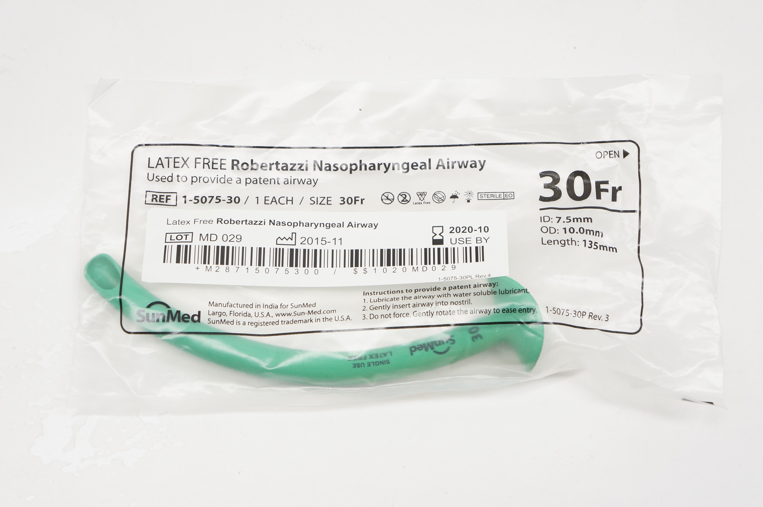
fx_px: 1270
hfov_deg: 33.4
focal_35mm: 60
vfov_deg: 22.6
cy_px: 254
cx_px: 382
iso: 800
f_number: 7.1
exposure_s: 1/100
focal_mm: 40
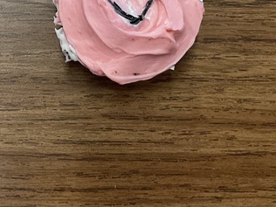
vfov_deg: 14.5
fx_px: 749
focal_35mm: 94
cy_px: -114
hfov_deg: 20.5
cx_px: 34
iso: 160
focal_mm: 3
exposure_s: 1/60
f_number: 1.8
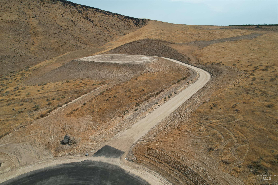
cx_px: 139
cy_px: 92
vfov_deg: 57.2
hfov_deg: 78.6
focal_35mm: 22
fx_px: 170
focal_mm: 8.38
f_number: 2.8
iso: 100
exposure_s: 1/800
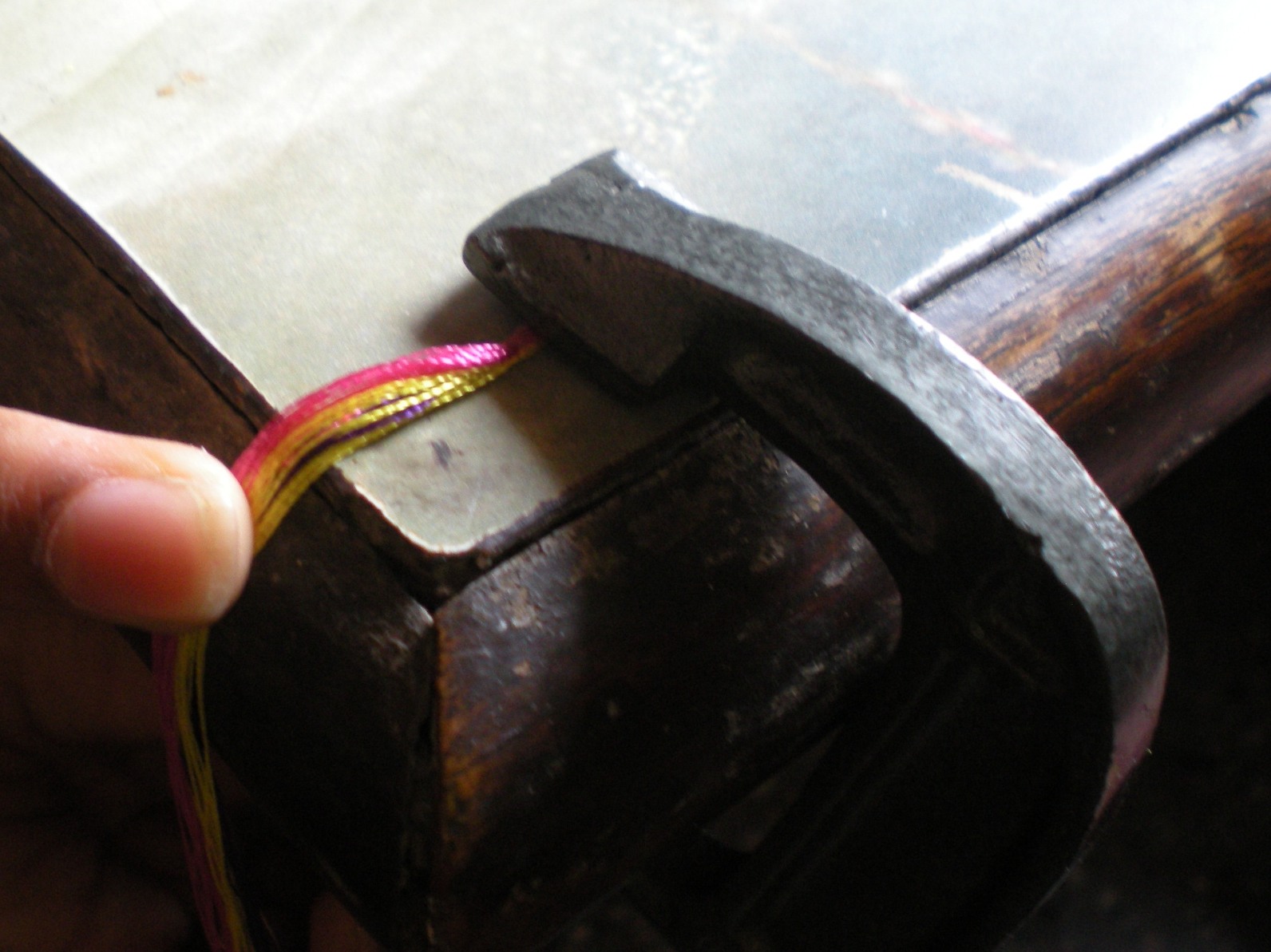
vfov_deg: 37.7
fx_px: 1395
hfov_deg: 49.0
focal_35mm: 38
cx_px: 636
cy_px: 476
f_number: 3.1
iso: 200
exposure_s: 1/32.8
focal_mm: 6.3
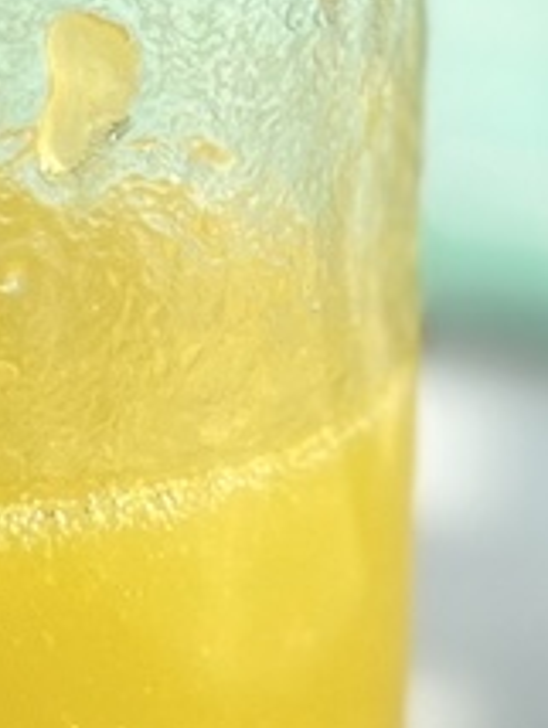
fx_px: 4087
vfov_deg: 9.9
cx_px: -102
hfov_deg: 7.6
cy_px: -340
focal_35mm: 194
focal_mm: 5.7
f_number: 1.5
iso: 50
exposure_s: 1/4444
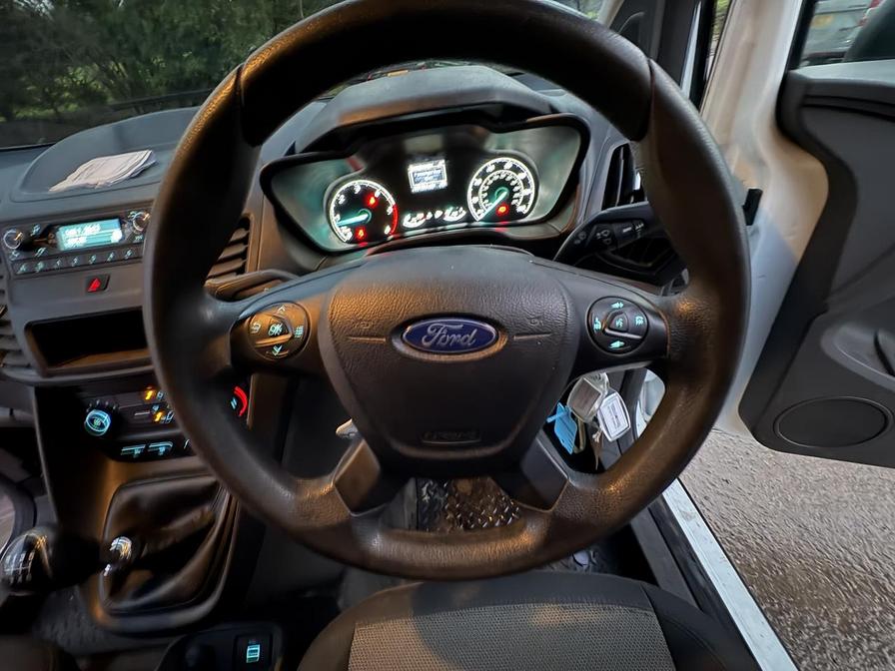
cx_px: 448
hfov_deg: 102.1
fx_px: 362
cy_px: 336
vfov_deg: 85.7
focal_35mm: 14
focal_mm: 2.22
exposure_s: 1/8
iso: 800
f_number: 2.2
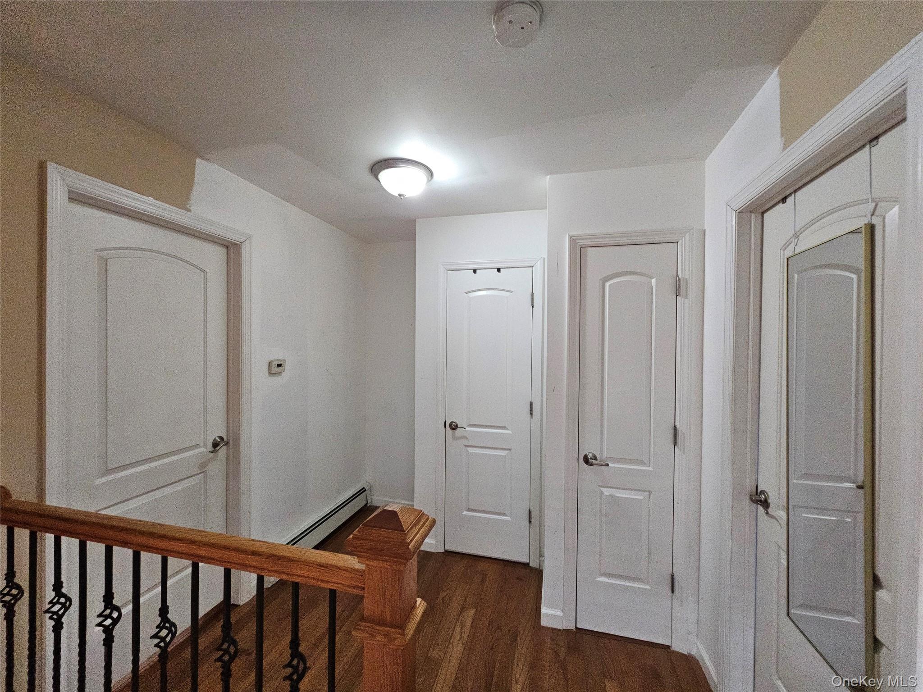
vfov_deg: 89.9
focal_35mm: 13
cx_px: 462
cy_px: 346
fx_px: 347
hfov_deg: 106.2
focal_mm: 2.2
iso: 500
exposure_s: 1/100
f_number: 2.2
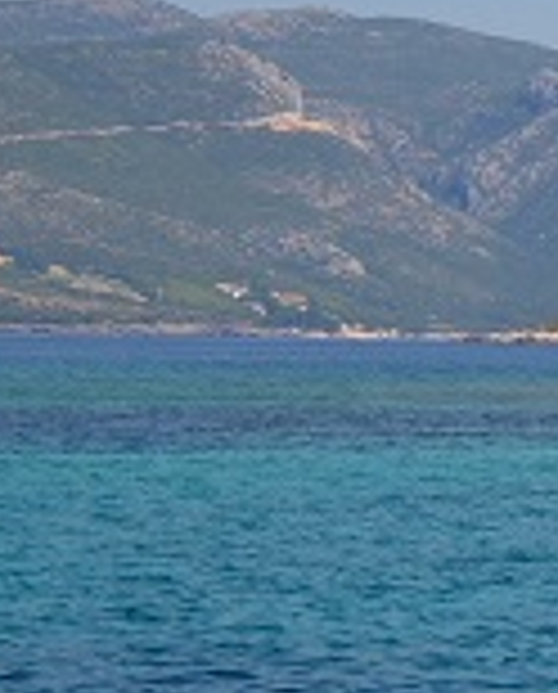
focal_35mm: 218
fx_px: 4483
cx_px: 1118
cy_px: 700
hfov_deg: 6.9
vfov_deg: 8.8
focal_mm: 24
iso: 125
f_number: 4
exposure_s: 1/1000
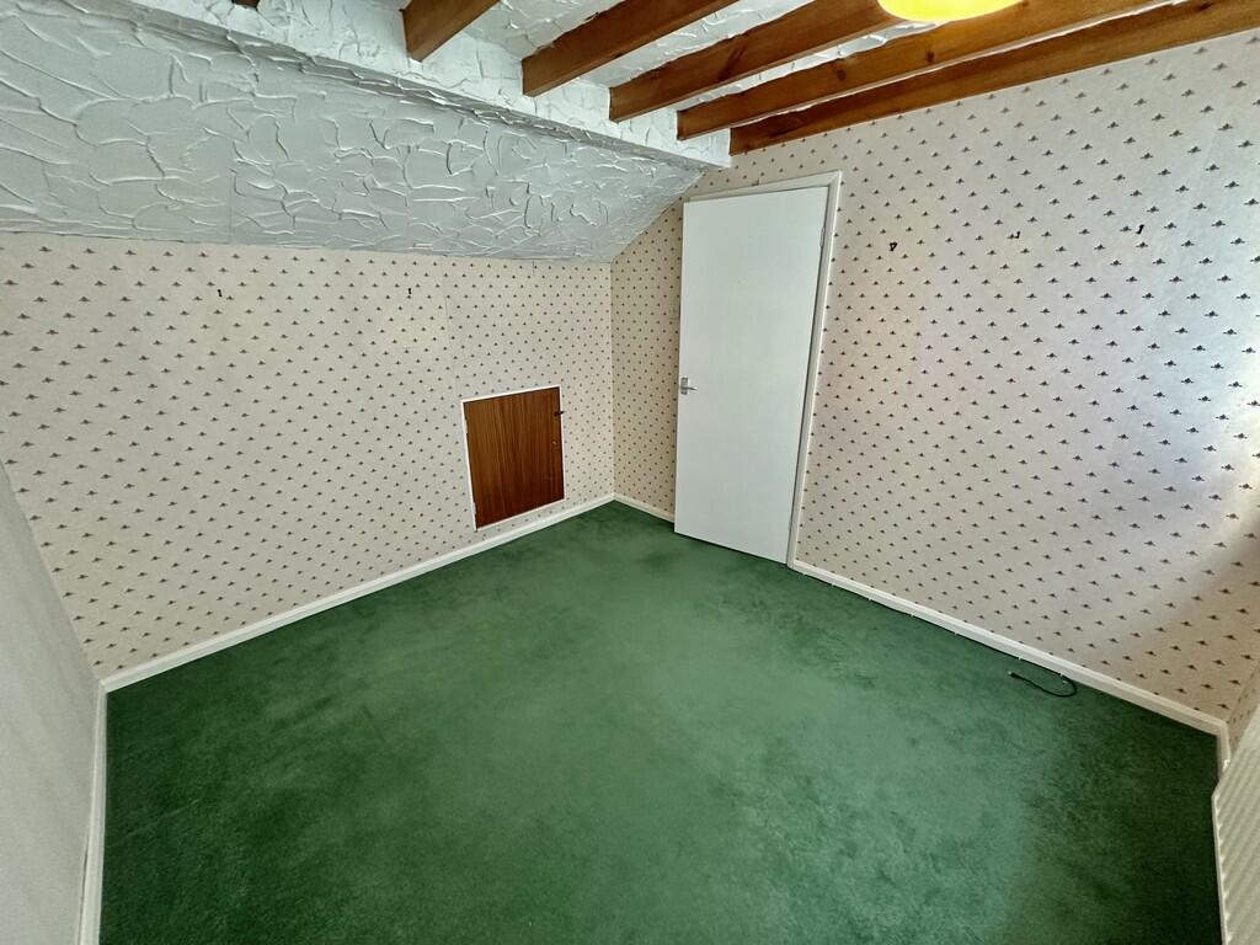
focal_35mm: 14
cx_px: 630
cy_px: 472
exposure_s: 1/50
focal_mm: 2.22
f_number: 2.2
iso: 400
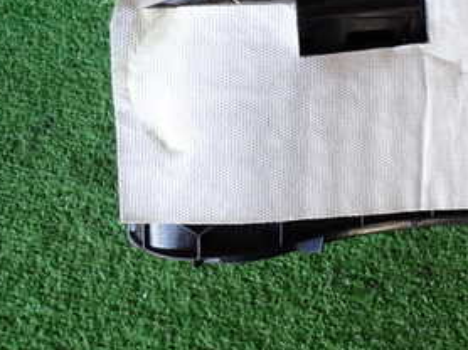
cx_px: 480
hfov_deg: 32.4
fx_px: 729
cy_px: 34
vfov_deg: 26.1
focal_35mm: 54
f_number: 2
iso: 100
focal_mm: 4.5
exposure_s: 1/60
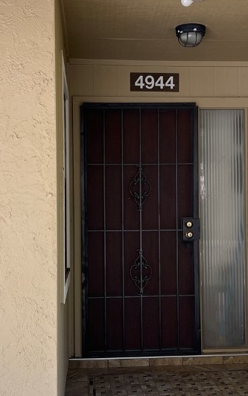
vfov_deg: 39.5
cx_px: 128
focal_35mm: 51
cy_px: 214
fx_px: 551
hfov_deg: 25.4
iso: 32
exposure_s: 1/278
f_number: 1.6
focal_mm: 5.1
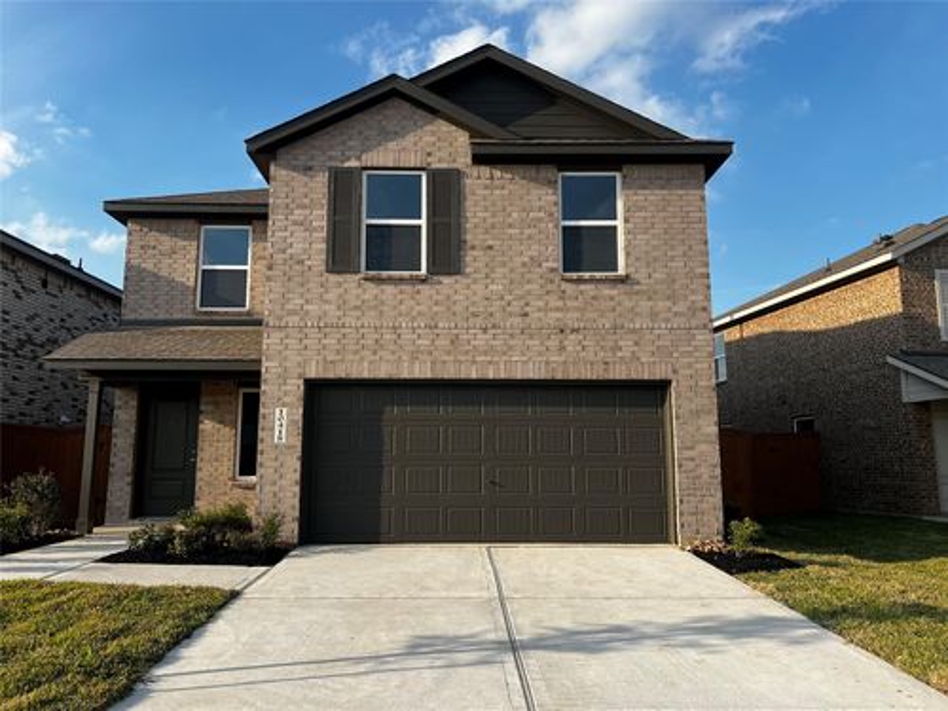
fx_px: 712
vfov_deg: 53.1
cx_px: 474
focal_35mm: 26
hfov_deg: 67.3
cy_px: 356
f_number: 1.5
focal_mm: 5.7
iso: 50
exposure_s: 1/2841
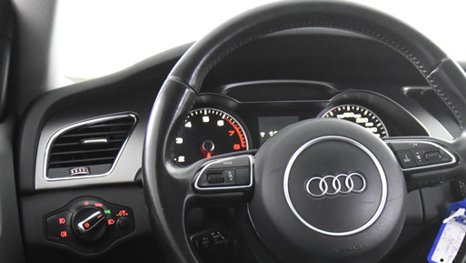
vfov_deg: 16.9
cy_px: 290
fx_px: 853
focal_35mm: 69
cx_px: 291
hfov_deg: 30.4
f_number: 3
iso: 3600
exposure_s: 1/30
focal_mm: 22
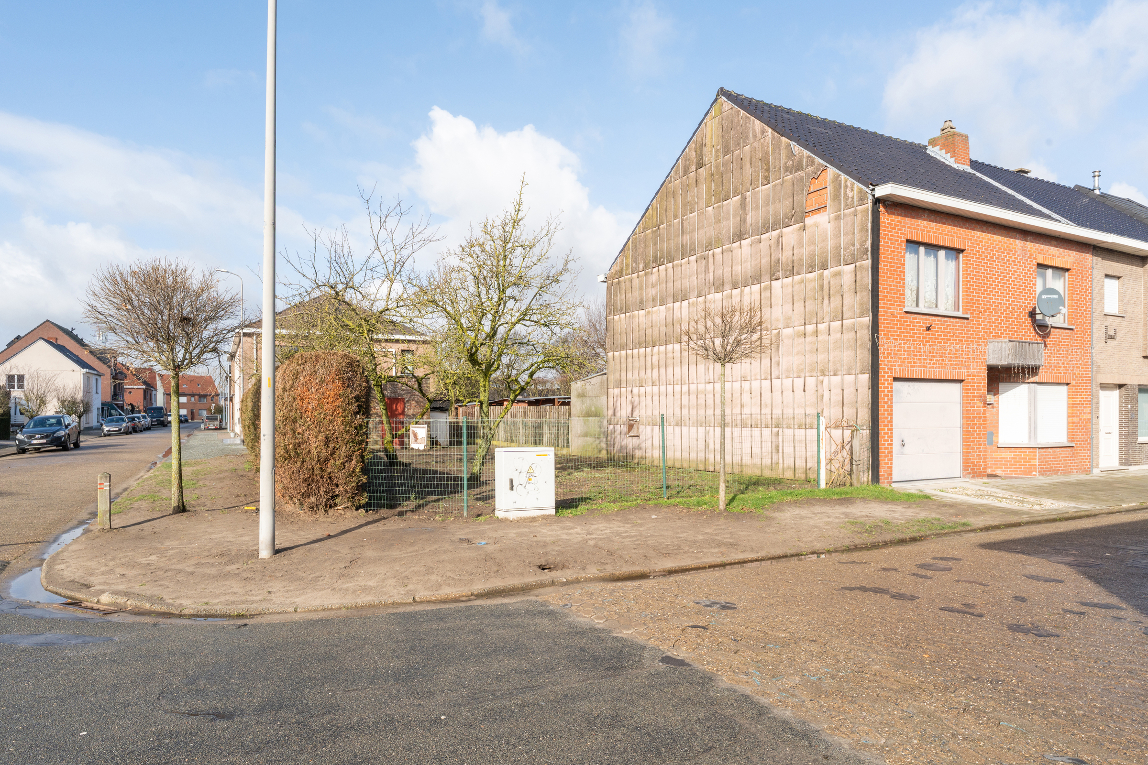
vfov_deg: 57.2
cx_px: 574
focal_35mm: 22
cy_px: 382
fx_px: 702
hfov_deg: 78.6
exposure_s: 1/250
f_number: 11
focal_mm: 22
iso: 250
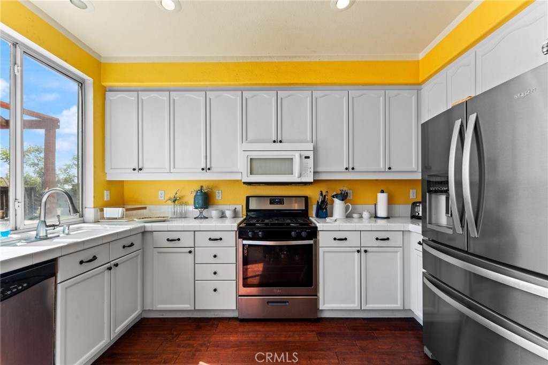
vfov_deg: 81.2
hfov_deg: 104.3
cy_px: 182
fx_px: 213
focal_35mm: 14
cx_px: 274
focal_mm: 14
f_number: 11
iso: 100
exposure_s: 1/5
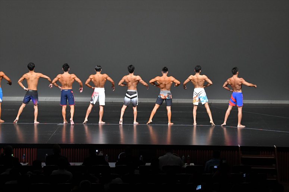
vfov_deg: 11.7
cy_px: 96
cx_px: 144
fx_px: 939
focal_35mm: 117
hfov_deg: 17.5
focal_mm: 78
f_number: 5.6
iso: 4000
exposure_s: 1/400
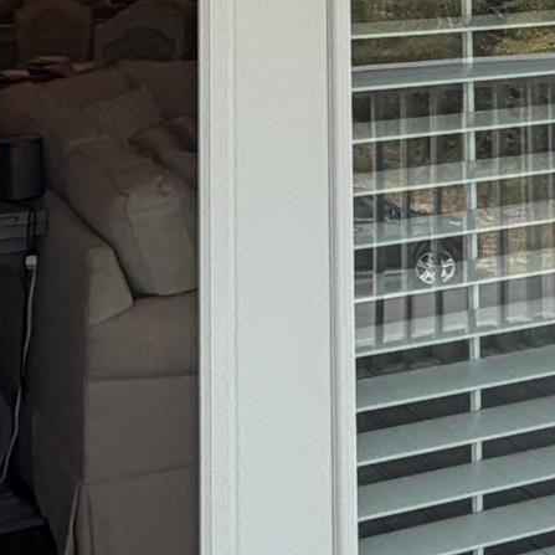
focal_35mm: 85
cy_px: -299
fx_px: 1542
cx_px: 507
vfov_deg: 18.0
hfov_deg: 20.0
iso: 64
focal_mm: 2.22
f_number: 2.2
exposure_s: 1/439
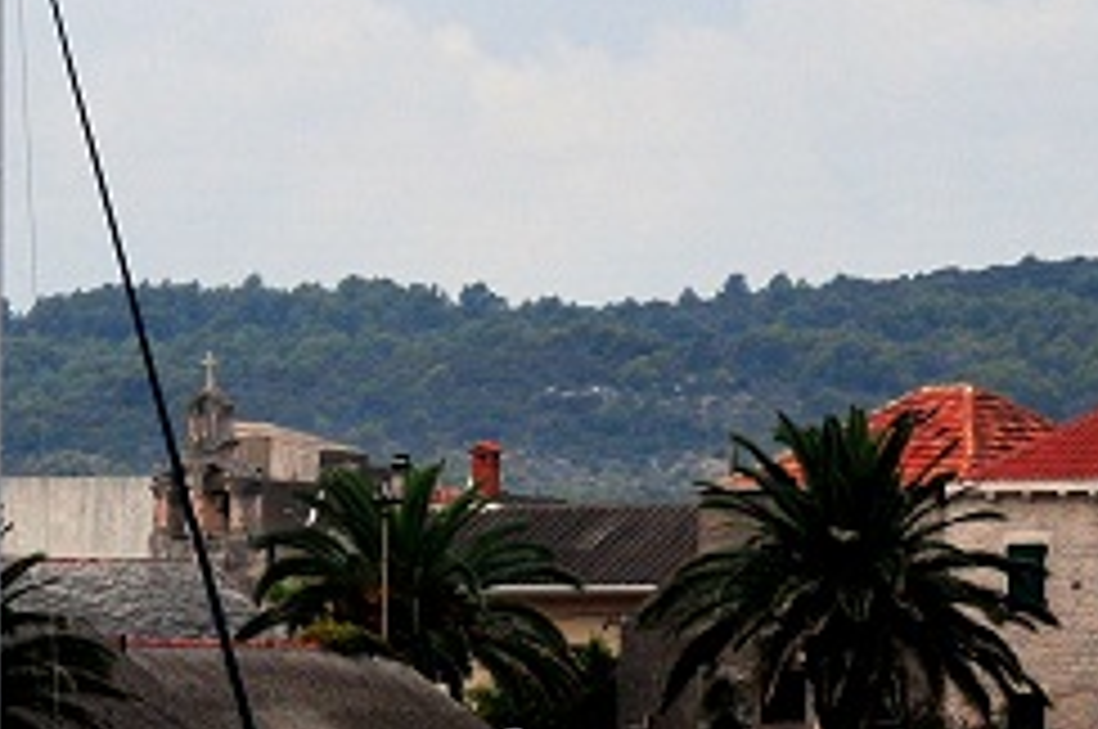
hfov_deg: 6.7
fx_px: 9351
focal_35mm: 307
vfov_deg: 4.5
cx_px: -169
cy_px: 385
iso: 250
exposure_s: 1/1250
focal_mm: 50
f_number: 6.3
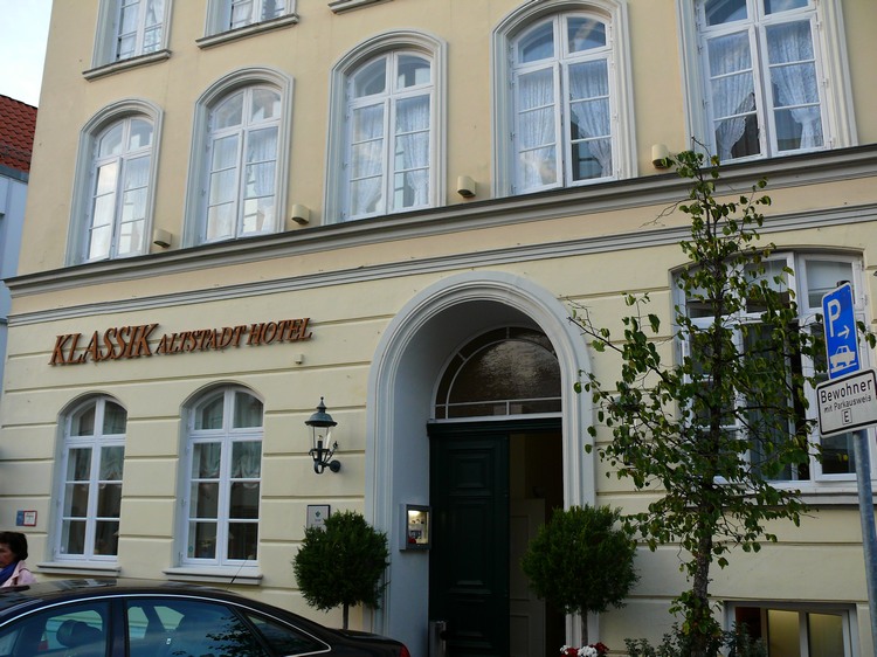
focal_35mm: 35
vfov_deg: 40.7
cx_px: 438
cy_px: 328
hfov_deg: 52.6
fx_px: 886
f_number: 3.2
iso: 100
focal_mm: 7.4
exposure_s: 1/100
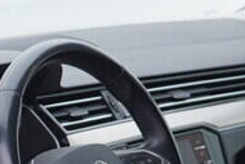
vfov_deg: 6.7
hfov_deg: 9.9
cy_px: 395
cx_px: -241
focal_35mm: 194
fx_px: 1321
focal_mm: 24
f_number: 3.2
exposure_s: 1/50
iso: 125
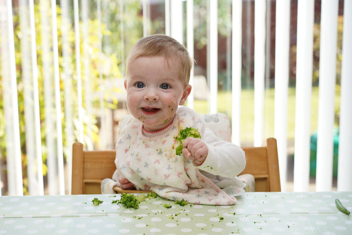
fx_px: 538
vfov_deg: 24.6
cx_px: 176
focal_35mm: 55
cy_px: 118
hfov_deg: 36.2
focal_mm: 55
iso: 100
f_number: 4
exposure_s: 1/160
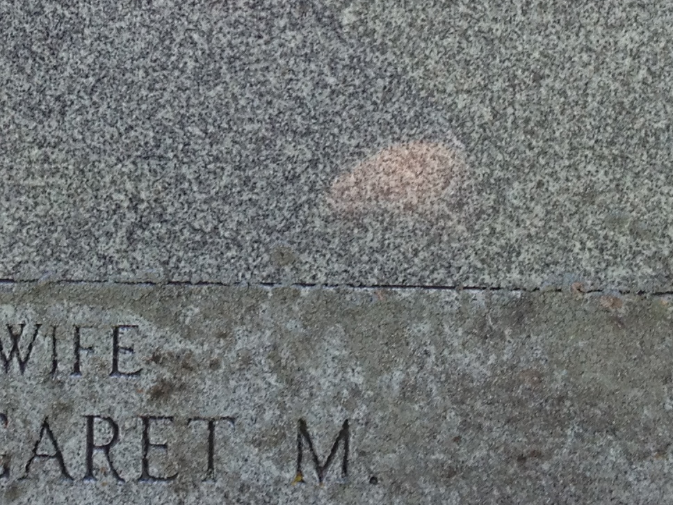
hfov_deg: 16.5
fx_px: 2294
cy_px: -86
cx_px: 78
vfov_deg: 12.3
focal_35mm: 118
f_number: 2.4
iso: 64
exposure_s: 1/300
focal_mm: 4.28
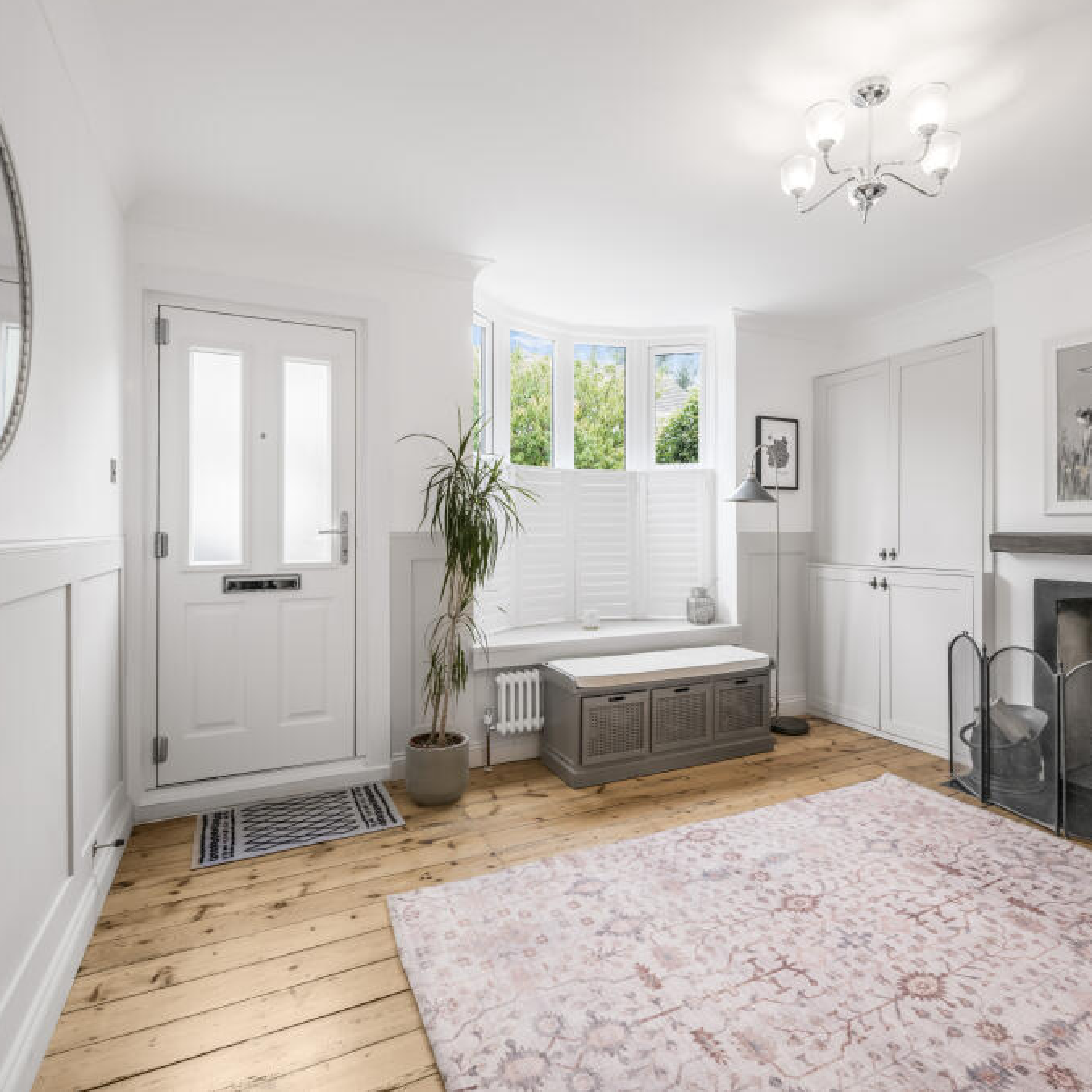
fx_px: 642
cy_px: 543
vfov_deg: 80.7
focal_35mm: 18
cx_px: 600
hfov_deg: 80.5
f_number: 11
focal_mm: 14
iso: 64
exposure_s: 1/6
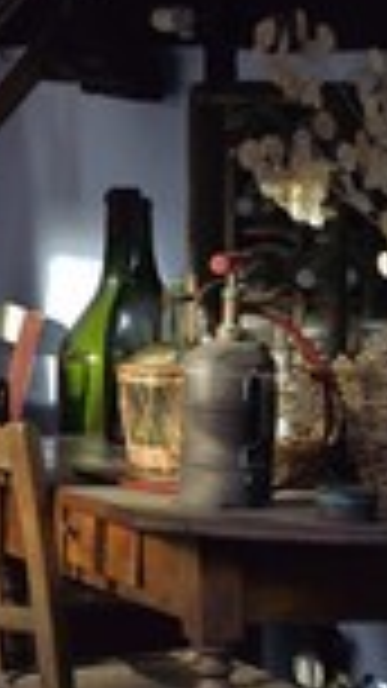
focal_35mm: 201
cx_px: -344
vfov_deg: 10.7
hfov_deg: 5.9
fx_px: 3669
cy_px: 202
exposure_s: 1/100
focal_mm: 70
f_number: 10
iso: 800
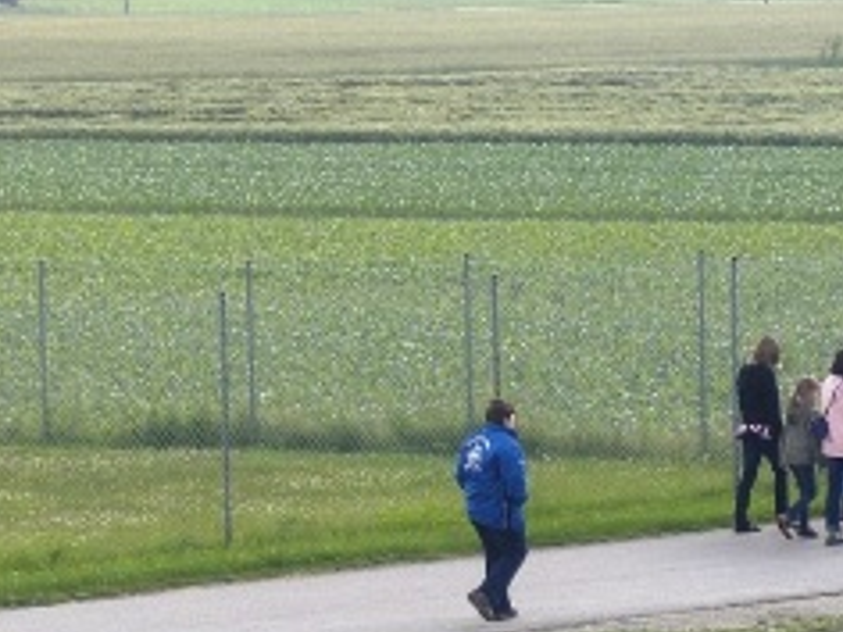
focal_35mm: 216
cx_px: 761
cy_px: 407
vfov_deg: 6.9
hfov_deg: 9.1
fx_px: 5260
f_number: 5.4
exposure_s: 1/125
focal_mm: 18.9
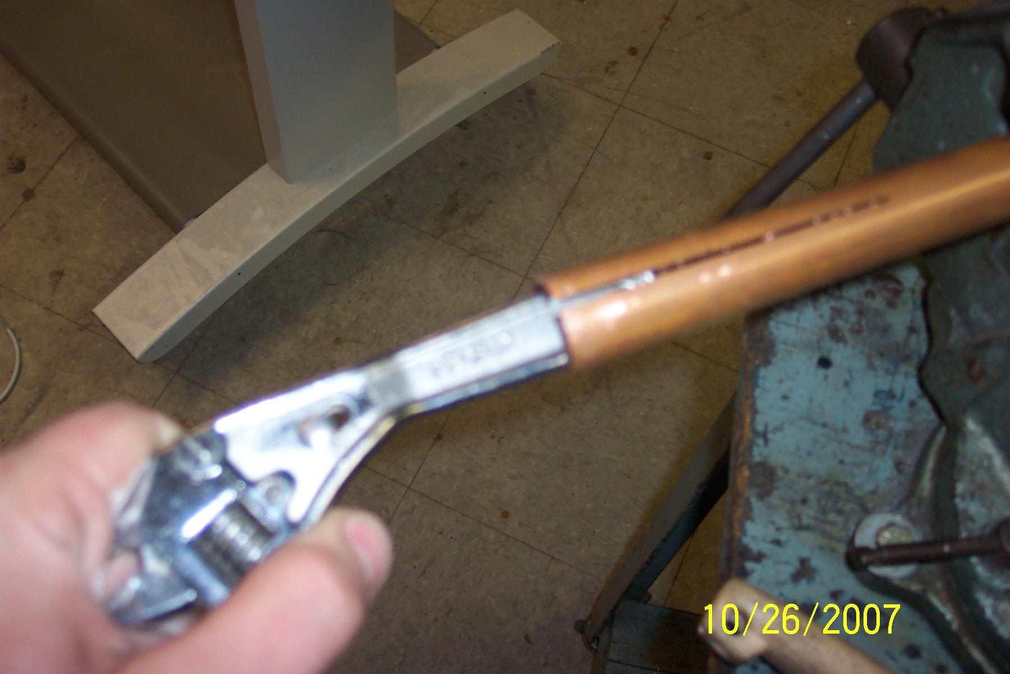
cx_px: 505
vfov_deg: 35.1
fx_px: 1066
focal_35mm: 38
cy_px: 337
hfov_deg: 50.7
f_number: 2.8
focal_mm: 8
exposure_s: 1/30
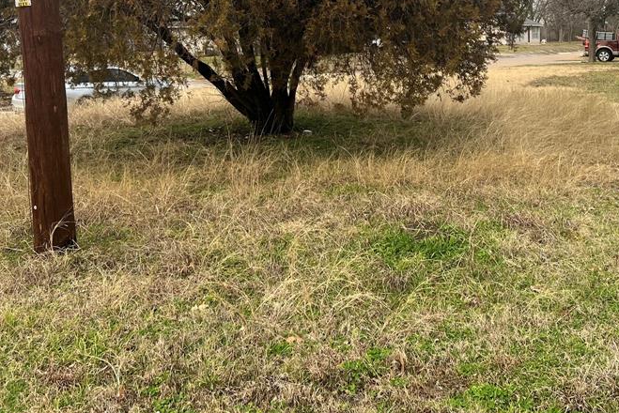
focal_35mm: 42
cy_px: 60
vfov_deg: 30.8
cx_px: 360
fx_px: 722
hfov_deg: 46.2
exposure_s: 1/469
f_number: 1.5
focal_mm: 5.7
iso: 50
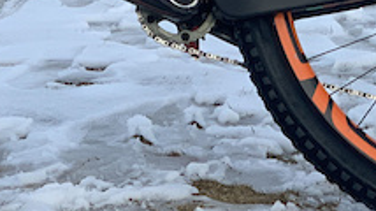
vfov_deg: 5.6
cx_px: 44
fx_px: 2112
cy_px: -199
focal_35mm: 212
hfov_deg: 10.1
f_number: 2.4
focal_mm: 6
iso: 50
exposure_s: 1/122
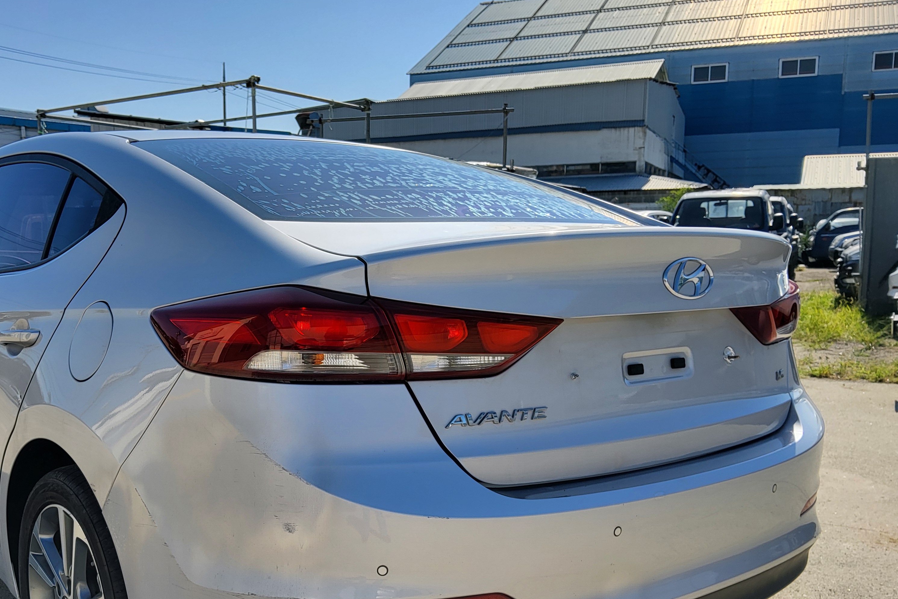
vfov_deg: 35.4
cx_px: 316
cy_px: 425
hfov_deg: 51.1
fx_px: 923
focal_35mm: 37
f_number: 1.8
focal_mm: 3.98
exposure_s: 1/736
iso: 12
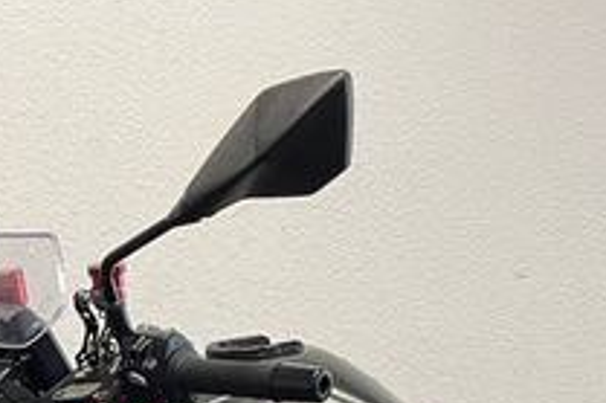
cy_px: 676
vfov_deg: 14.8
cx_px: 212
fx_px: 1396
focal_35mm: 83
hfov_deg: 24.4
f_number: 1.6
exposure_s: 1/50
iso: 100
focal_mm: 5.1
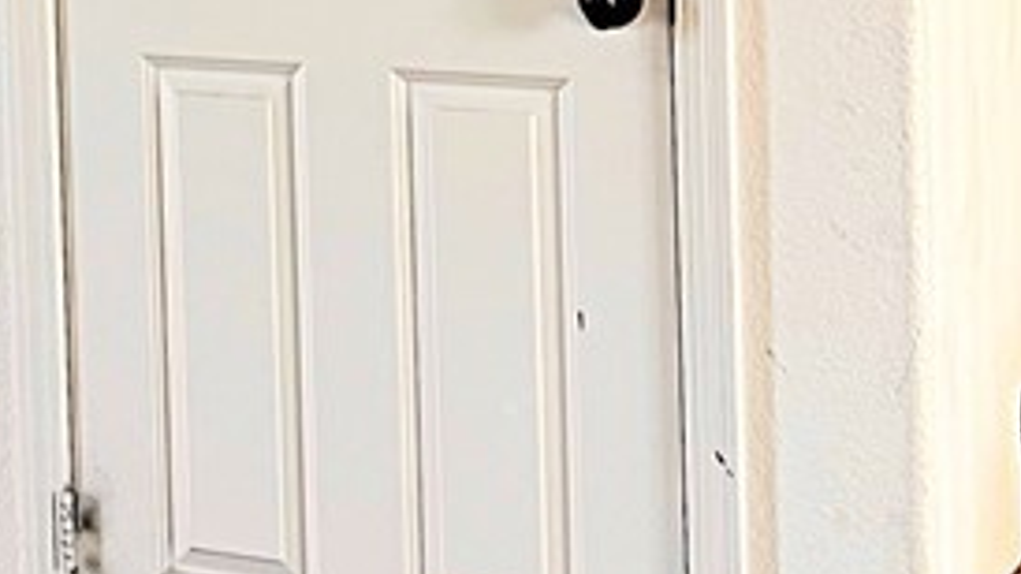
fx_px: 2869
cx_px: -227
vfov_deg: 11.0
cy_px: -272
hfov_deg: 19.0
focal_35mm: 106
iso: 80
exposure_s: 1/60
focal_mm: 5.7
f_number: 1.5
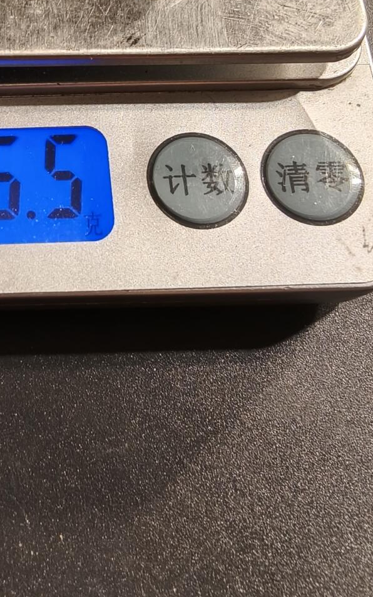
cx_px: -3
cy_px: 134
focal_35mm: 46
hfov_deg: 26.4
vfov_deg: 41.9
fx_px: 748
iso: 160
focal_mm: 2.32
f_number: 2
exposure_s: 1/55.2
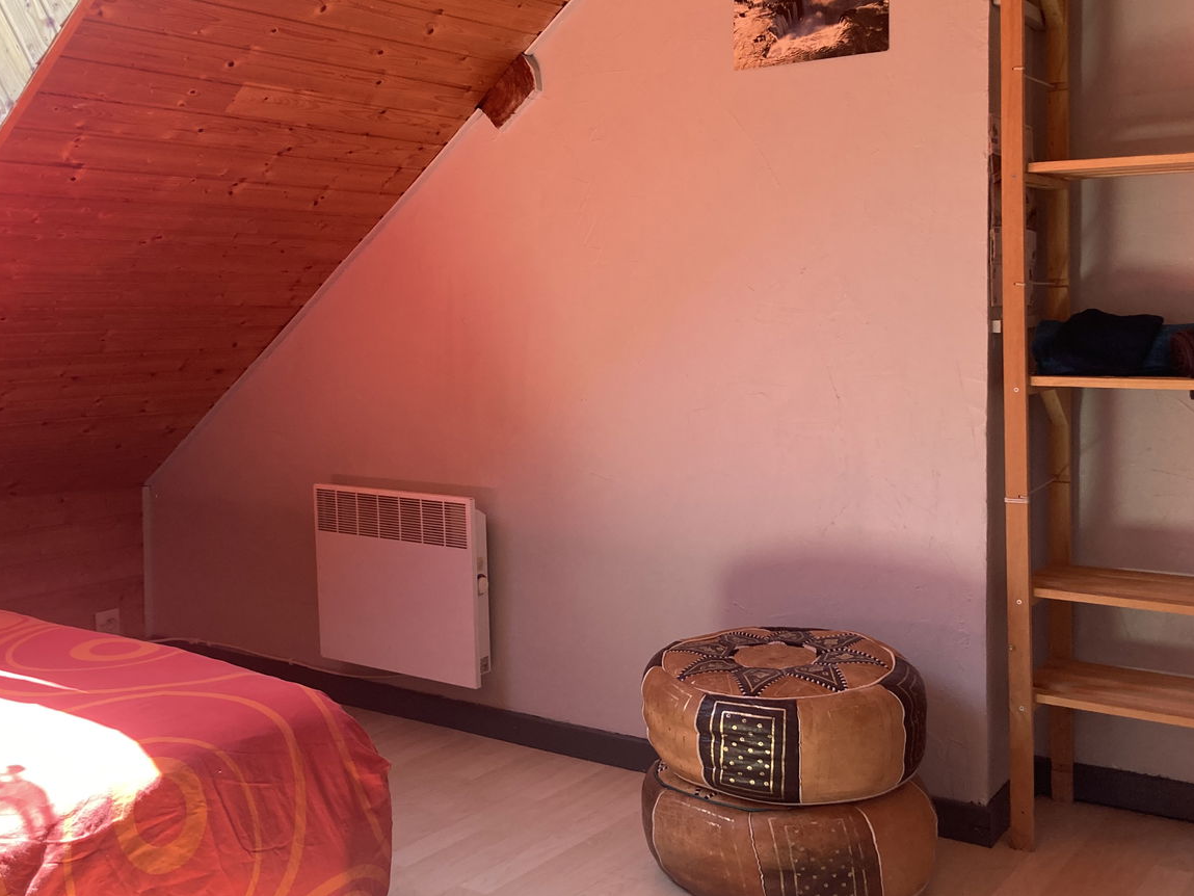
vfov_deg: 36.6
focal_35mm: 39
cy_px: 341
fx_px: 1345
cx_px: 538
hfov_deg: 47.8
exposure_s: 1/111
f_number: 1.8
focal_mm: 3.99
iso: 80
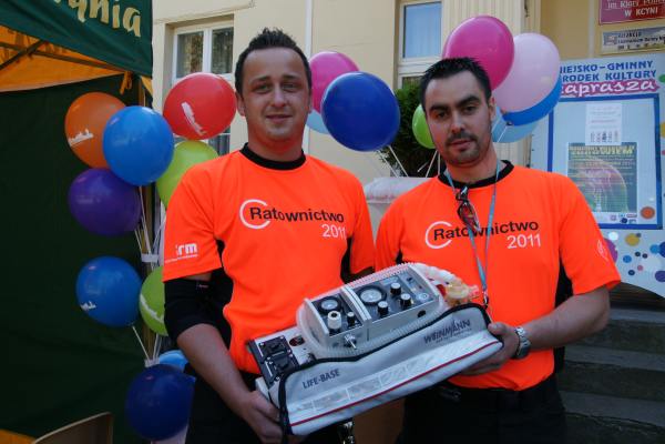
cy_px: 222
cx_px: 332
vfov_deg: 40.0
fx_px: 610
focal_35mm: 33
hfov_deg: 57.2
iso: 200
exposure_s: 1/100
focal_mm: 22
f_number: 8
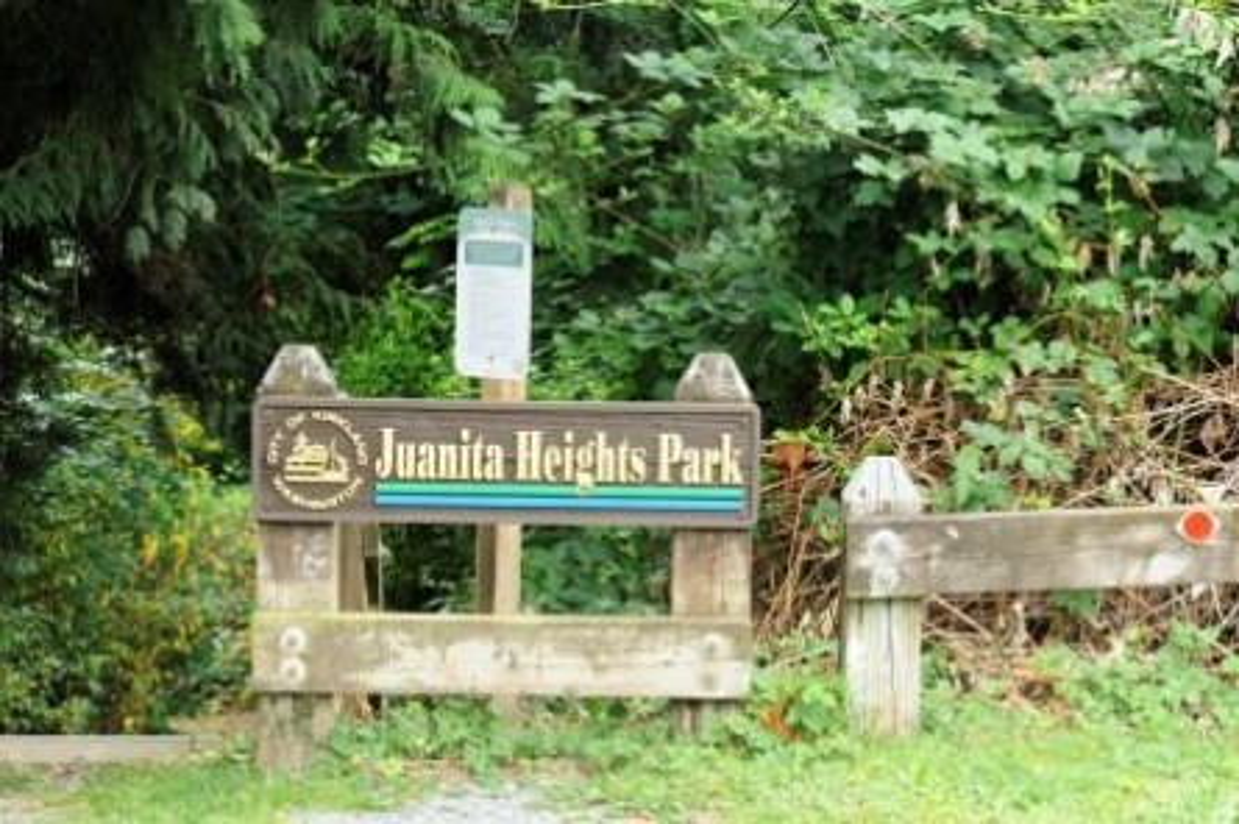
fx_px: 3611
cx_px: 620
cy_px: 412
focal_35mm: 105
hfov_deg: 19.5
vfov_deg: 13.0
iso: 800
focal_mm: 105
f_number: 11
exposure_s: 1/60
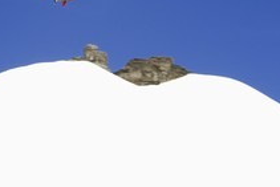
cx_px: 94
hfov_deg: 9.8
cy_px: 4
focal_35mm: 209
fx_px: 1627
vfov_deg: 6.6
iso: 100
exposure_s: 1/250
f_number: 9
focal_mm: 70
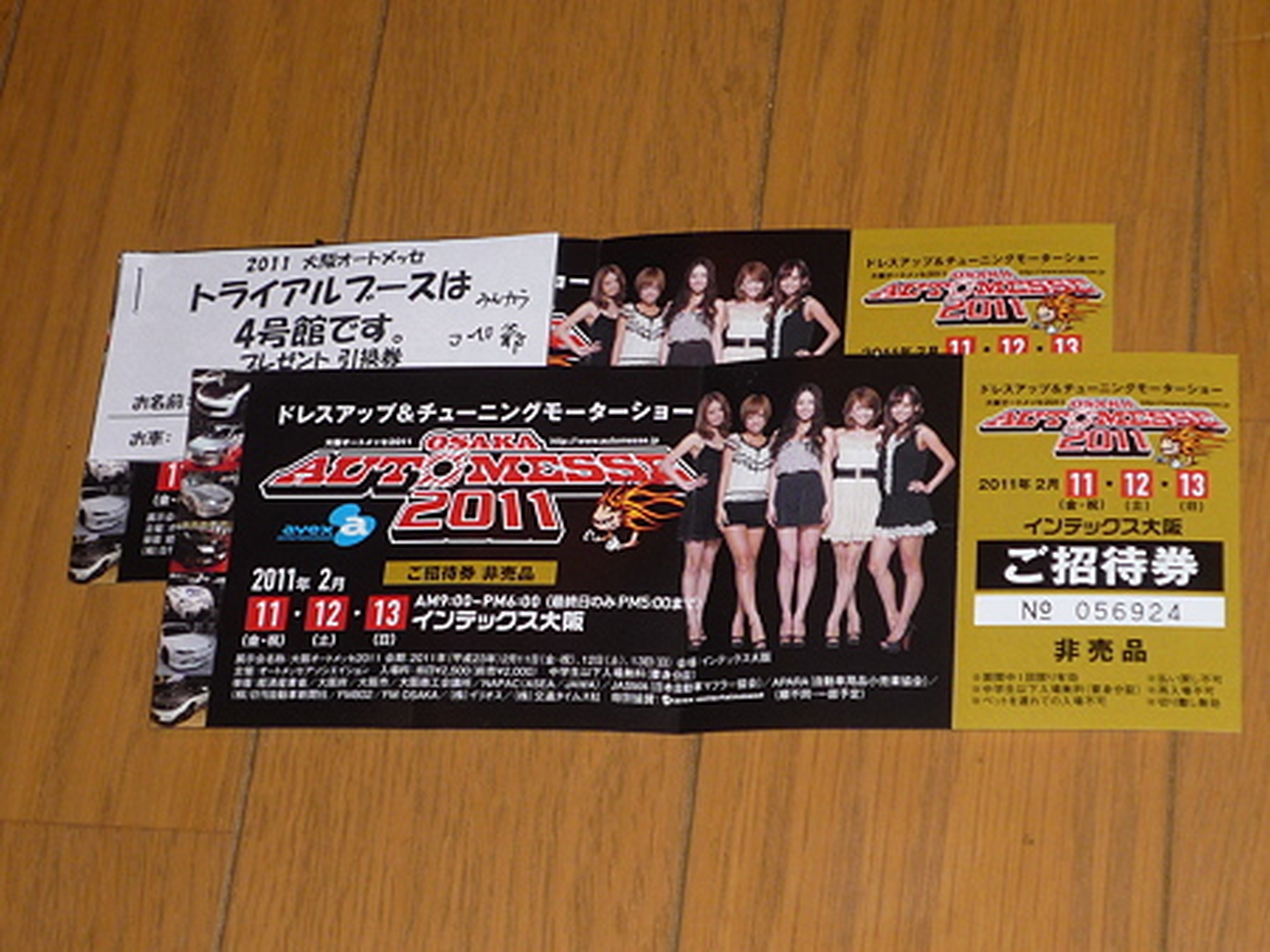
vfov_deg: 17.6
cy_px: 476
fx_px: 3081
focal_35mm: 84
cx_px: 635
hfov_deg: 23.3
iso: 100
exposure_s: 1/40
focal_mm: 8.3
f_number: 4.3
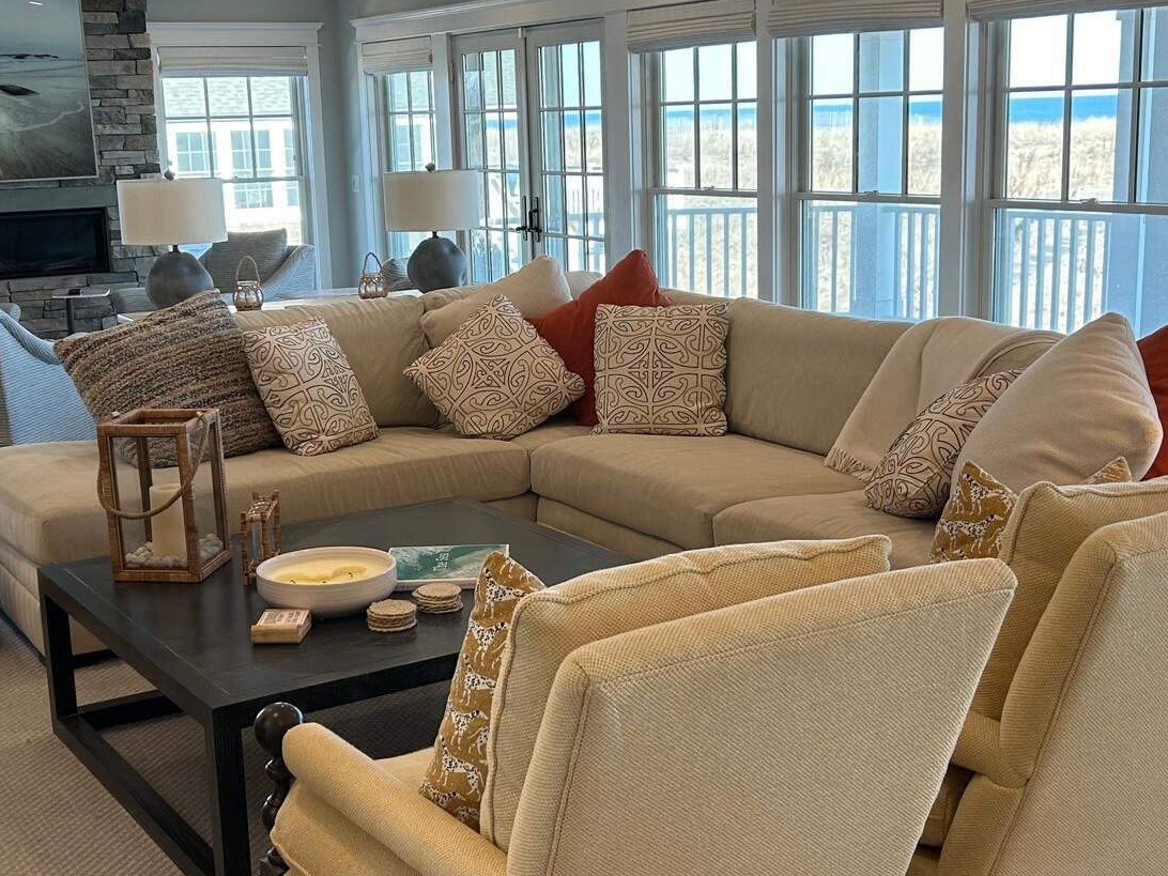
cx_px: 521
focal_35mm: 48
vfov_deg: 30.3
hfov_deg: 39.6
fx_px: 1620
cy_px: 444
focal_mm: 5.7
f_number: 1.5
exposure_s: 1/144
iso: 64
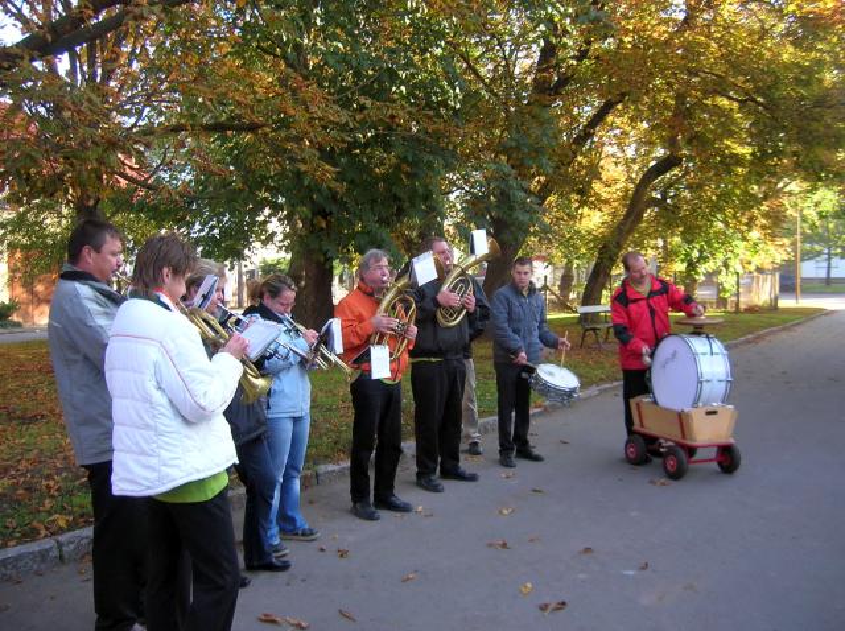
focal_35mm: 34
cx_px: 422
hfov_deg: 54.0
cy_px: 316
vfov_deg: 41.7
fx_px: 829
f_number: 2.9
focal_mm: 5.7
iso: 50
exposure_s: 1/51.5
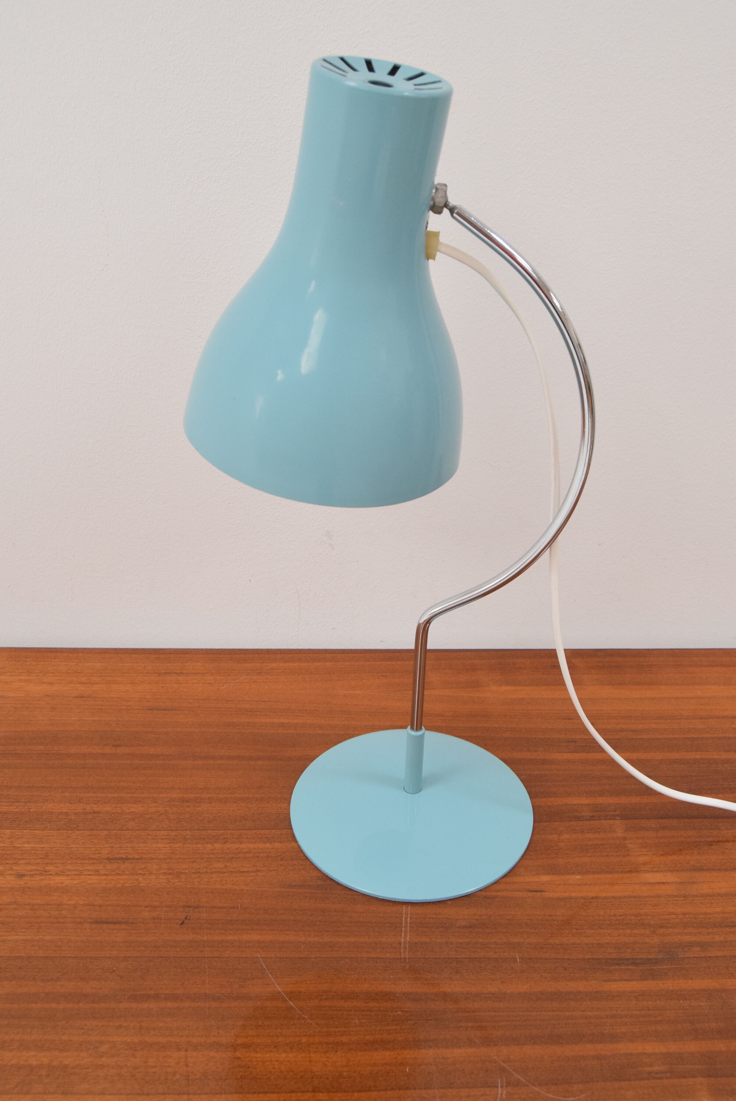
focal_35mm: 36
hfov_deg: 36.9
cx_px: 368
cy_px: 550
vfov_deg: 53.1
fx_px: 1102
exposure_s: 1/160
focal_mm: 24
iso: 1600
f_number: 6.3
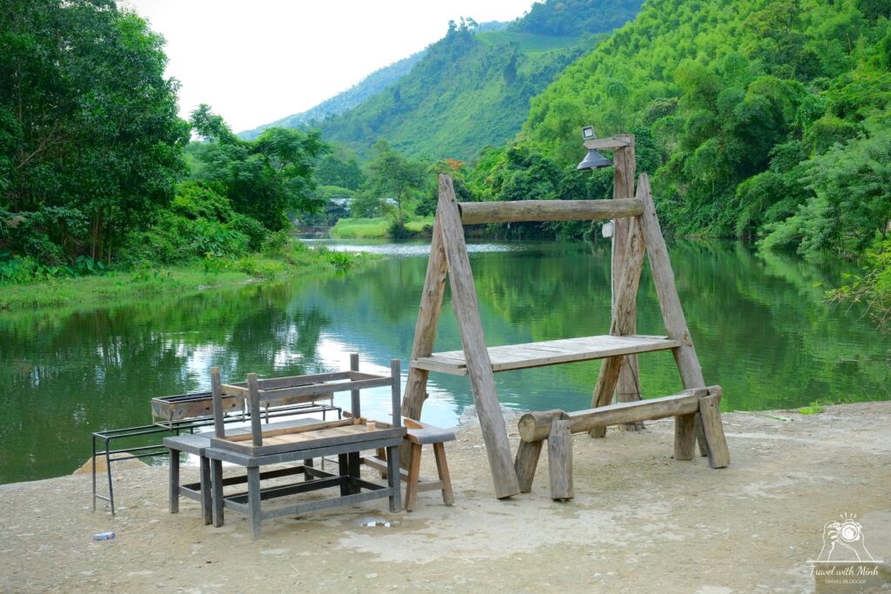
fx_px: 1188
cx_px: 446
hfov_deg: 41.1
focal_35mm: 48
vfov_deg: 28.1
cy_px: 297
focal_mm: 32
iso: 800
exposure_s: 1/600
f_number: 5.6
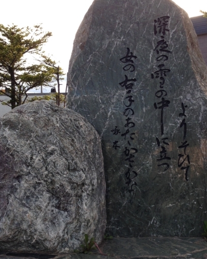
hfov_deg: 29.7
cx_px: 116
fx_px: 391
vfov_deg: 36.6
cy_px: 146
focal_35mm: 51
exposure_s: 1/359
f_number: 2.4
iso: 50
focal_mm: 4.12
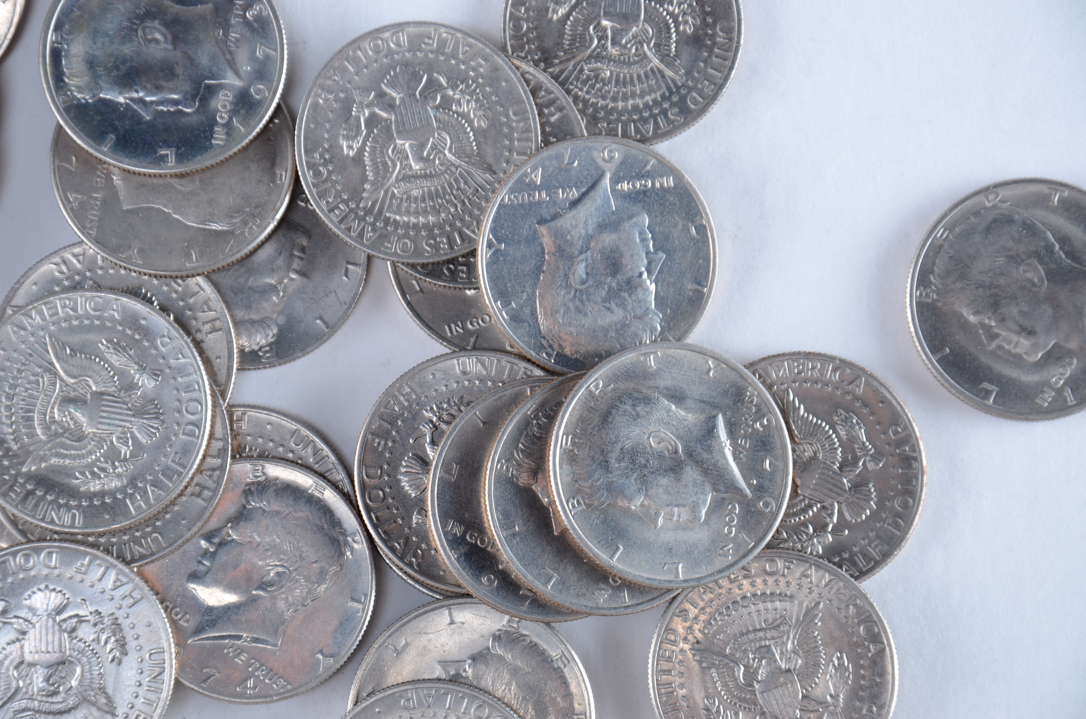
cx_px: 543
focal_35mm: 158
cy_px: 360
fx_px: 4741
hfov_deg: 13.1
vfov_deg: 8.7
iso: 100
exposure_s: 1/160
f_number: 8
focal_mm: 105
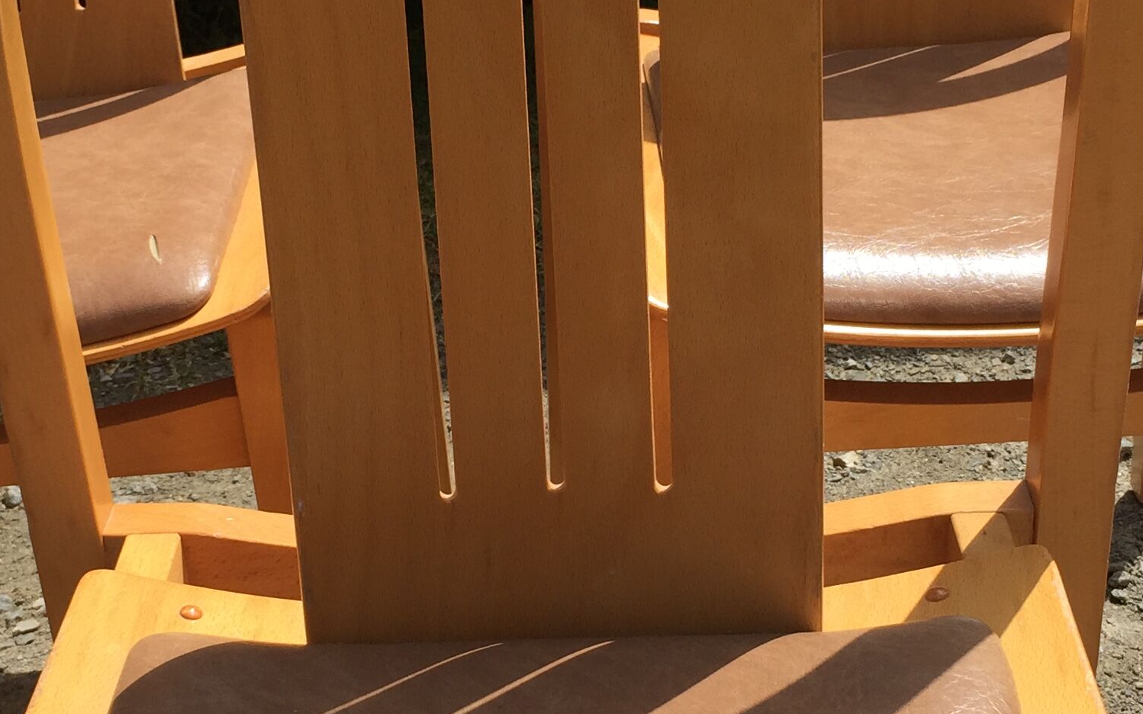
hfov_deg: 30.6
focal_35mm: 67
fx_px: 2087
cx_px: 505
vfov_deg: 19.4
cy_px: 442
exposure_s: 1/2198
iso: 32
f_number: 2.2
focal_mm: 4.15
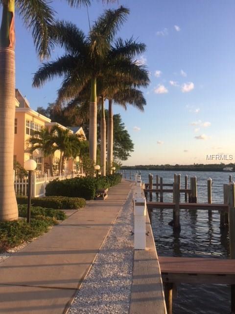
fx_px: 262
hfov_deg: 48.2
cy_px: 157
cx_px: 118
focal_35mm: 29
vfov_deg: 61.7
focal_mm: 4.15
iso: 32
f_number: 2.2
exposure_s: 1/706
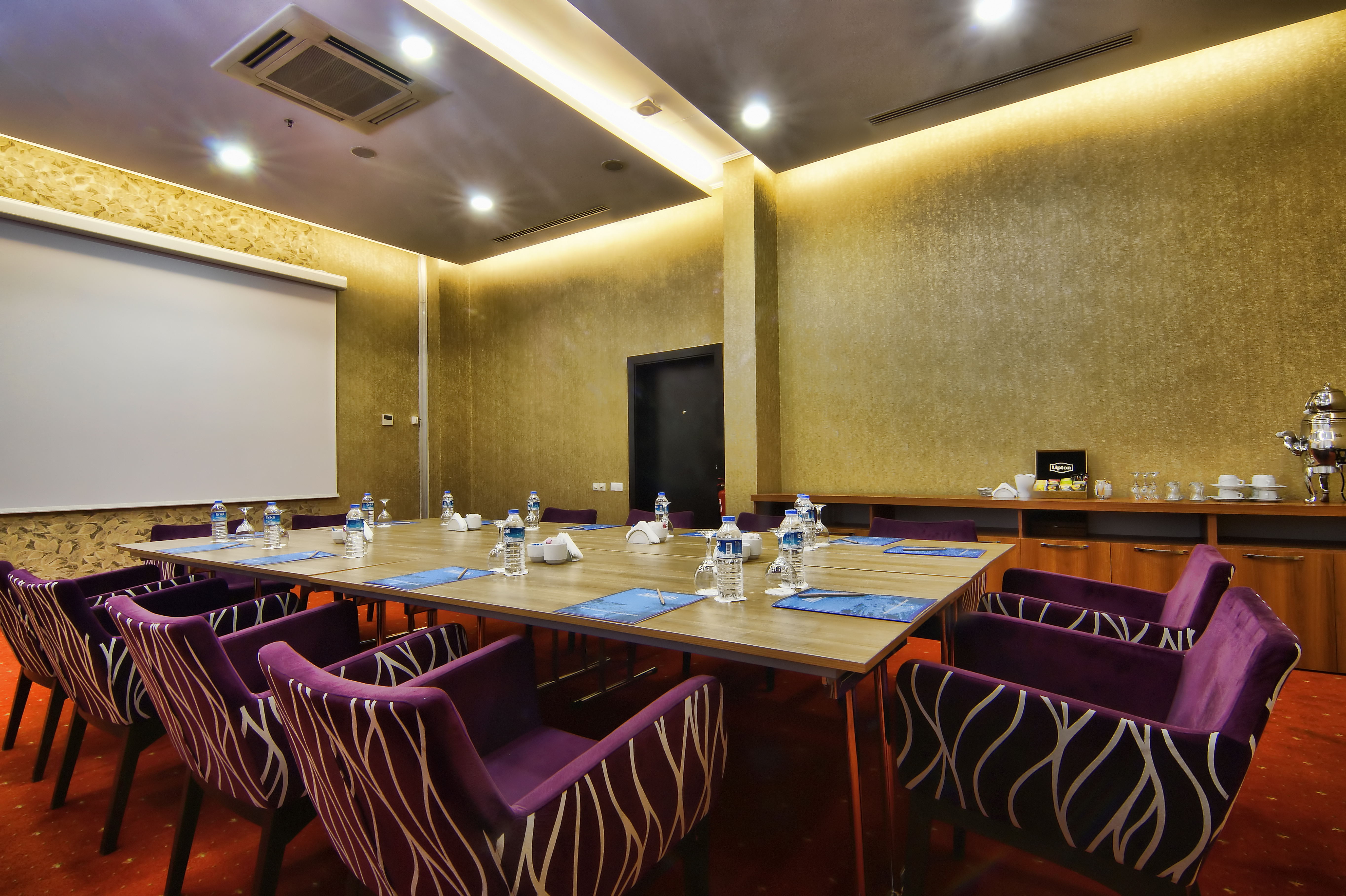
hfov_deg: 95.0
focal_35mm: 16
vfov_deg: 72.0
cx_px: 673
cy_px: 448
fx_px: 617
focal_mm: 11
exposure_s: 13
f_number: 20
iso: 100
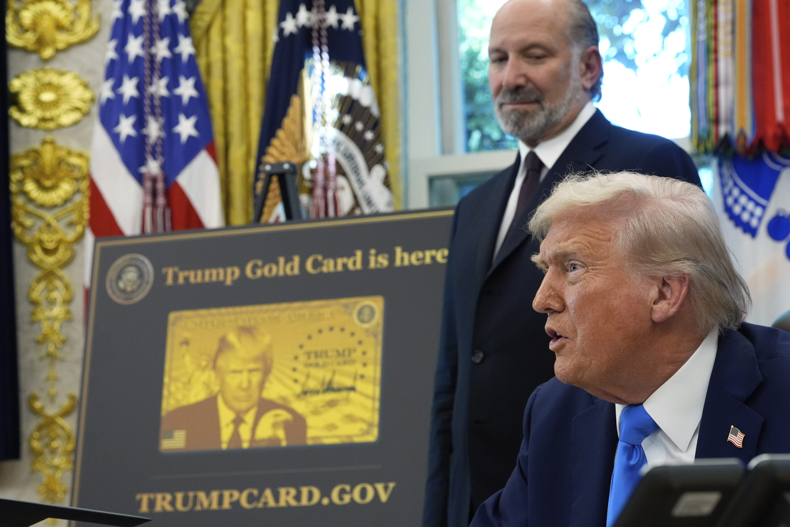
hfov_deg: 21.5
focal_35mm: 95
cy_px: 264
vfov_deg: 14.4
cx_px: 395
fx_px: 2085
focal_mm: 95
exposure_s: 1/80
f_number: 7.1
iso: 4000
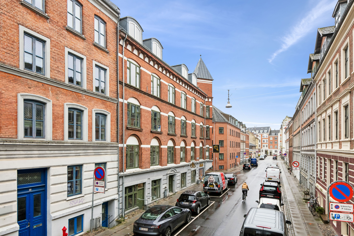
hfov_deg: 81.2
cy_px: 118
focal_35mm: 21
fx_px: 206
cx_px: 177
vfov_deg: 59.5
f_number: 9
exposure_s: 1/125
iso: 1000
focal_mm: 21
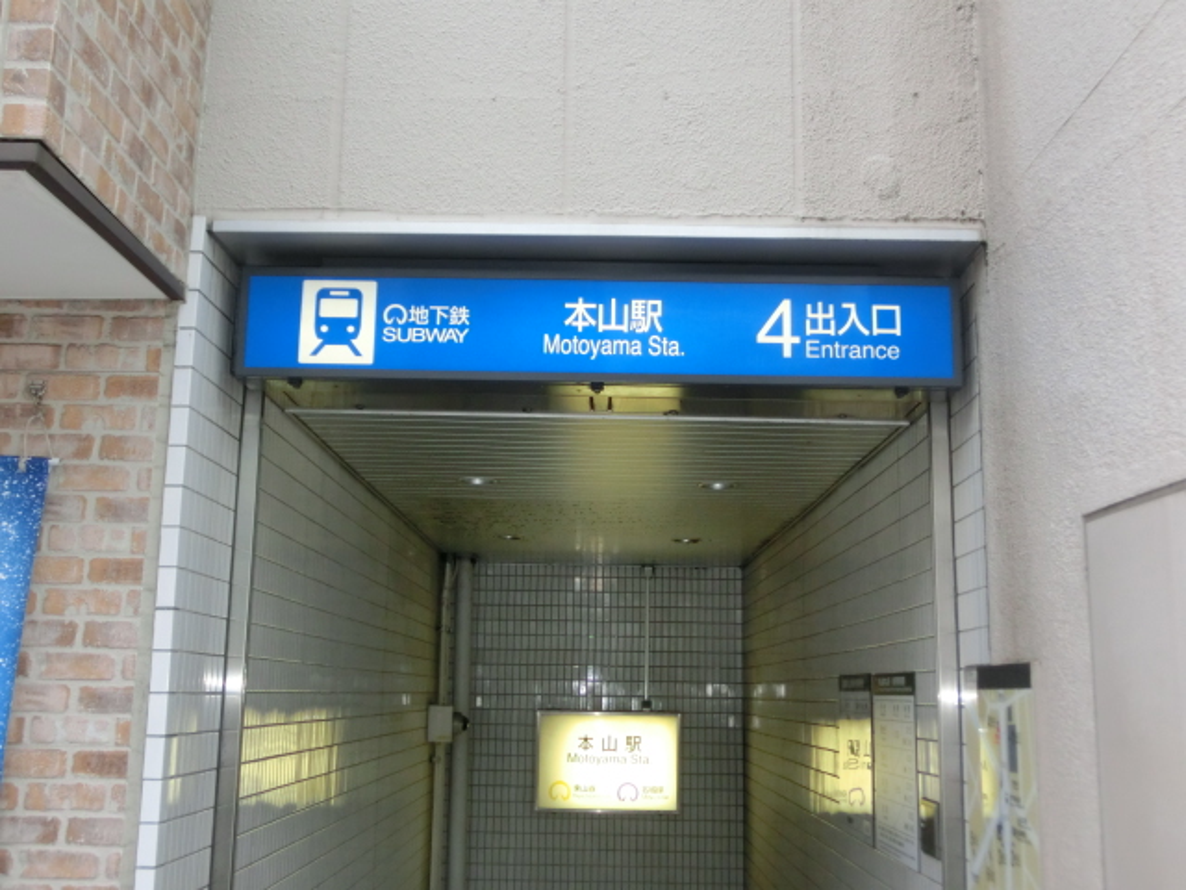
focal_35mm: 38
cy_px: 445
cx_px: 593
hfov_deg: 49.0
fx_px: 1302
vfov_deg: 37.7
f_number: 3.9
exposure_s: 1/100
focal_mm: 6.67
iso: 400
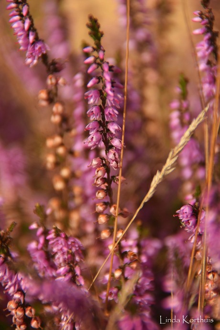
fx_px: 4125
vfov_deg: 4.6
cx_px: 110
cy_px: 165
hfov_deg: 3.1
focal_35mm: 450
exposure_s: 1/320
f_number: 5.6
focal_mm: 300
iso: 100
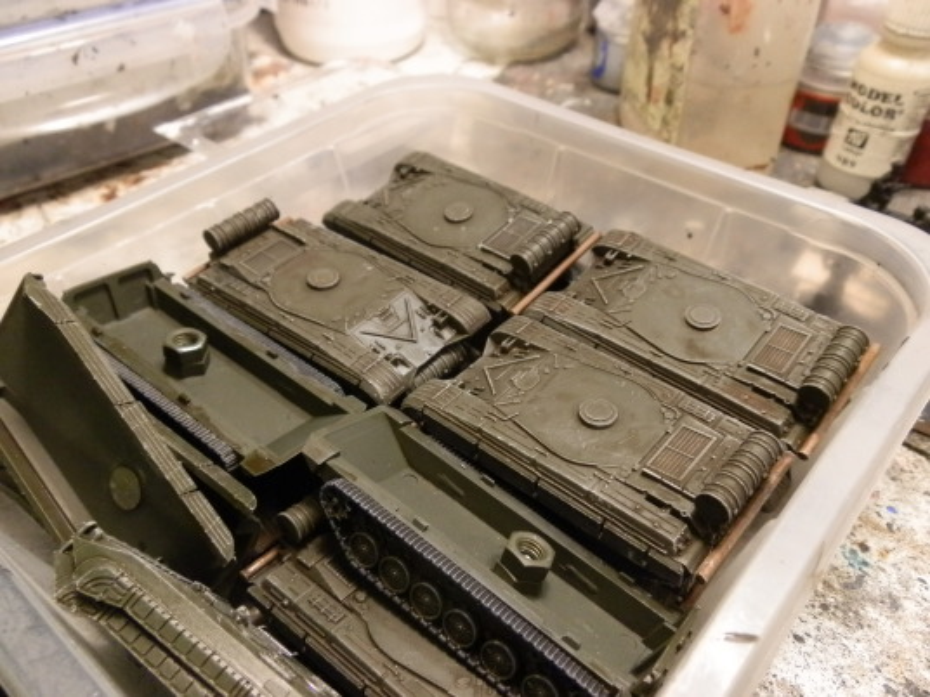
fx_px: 752
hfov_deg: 63.4
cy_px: 348
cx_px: 465
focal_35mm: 28
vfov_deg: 49.7
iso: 400
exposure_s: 1/40
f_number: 3.1
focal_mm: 5
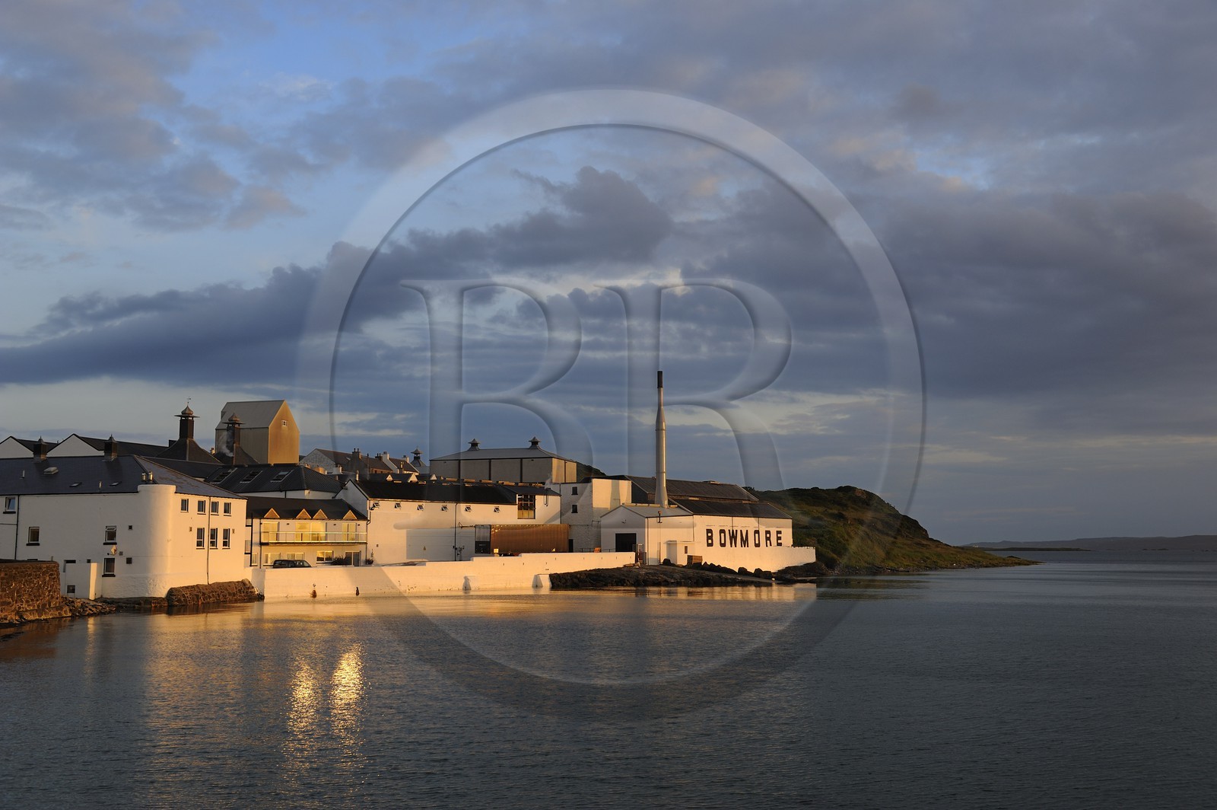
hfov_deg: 50.7
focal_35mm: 38
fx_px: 1284
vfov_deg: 35.0
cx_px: 608
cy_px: 405
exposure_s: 1/160
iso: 200
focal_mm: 38
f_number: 5
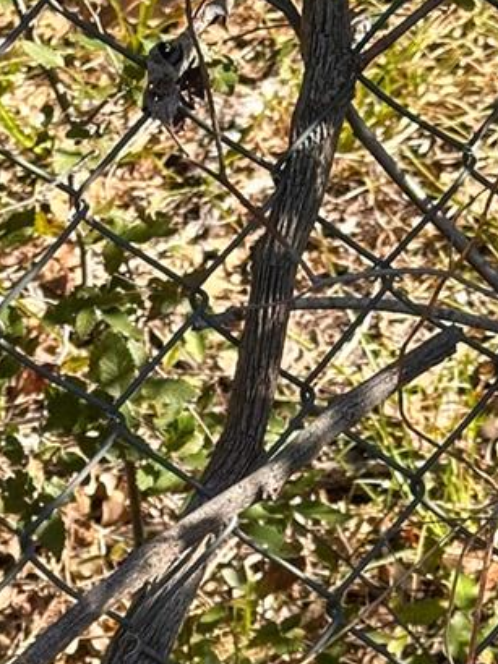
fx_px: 3456
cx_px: -133
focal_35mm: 180
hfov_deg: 8.1
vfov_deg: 10.7
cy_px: 884
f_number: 1.8
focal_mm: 6.86
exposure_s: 1/1000
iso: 64
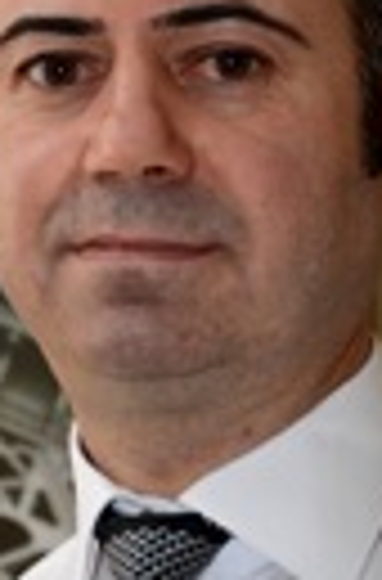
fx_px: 4027
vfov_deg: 8.2
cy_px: 337
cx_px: 61
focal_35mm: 251
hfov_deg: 5.4
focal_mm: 48
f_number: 4.8
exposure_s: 1/60
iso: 160
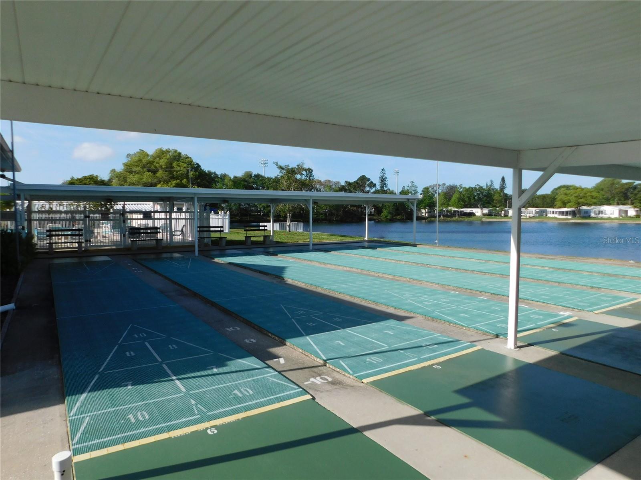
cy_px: 240
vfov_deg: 58.9
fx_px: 426
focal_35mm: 23
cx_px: 320
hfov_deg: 73.9
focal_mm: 4
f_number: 6
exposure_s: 1/500
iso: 125
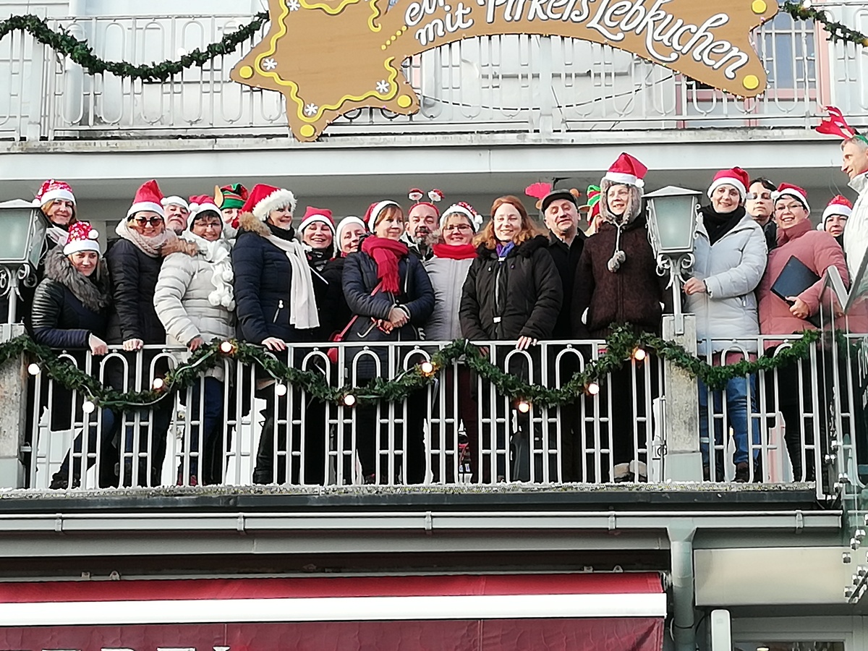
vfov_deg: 14.2
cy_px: 326
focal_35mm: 104
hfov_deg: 18.9
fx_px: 2608
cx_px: 434
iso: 80
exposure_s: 1/60
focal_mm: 3.81
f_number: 2.2
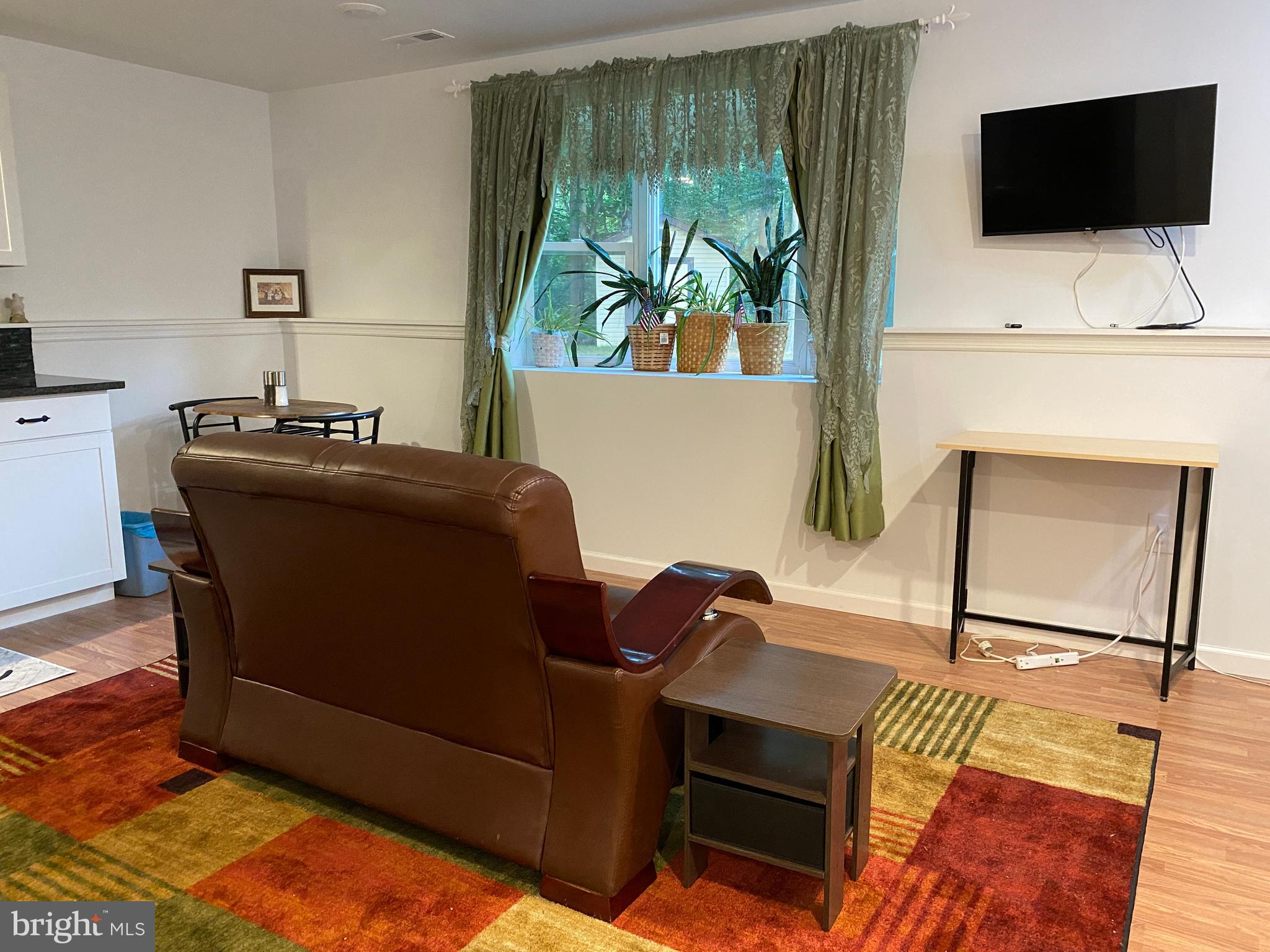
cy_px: 476
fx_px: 954
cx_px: 635
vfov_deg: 53.1
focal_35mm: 26
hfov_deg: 67.3
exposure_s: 1/60
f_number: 1.8
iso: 400
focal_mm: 4.25
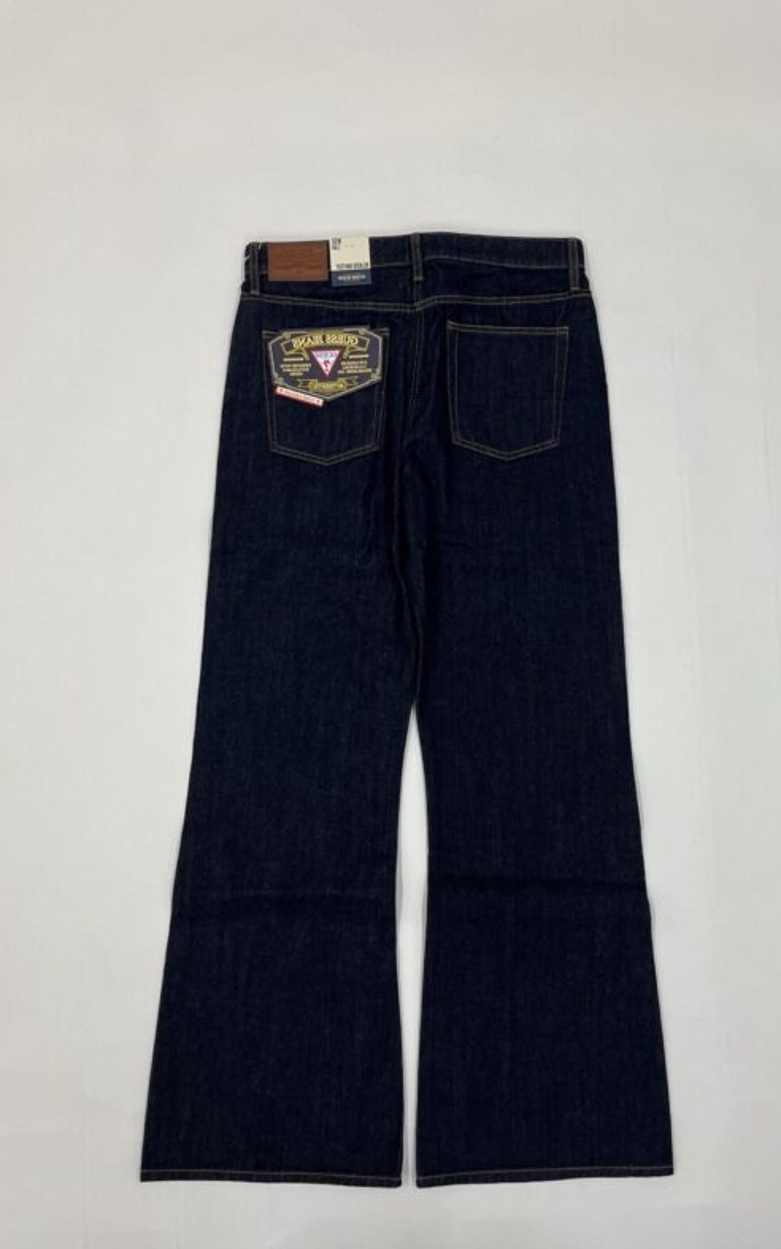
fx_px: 953
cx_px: 429
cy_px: 628
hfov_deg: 44.5
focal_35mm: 28
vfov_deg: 66.5
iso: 125
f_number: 1.6
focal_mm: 5.1
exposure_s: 1/100
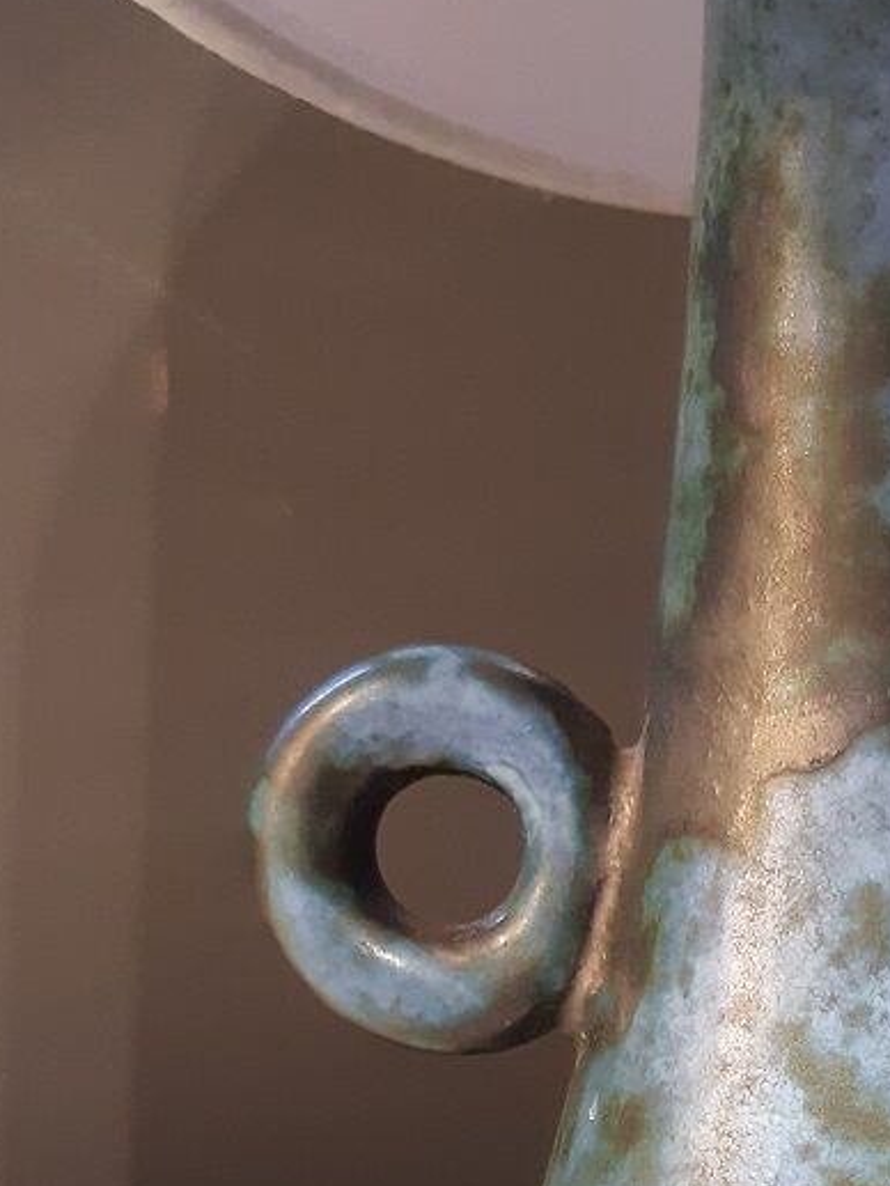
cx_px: 837
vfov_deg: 27.6
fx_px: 2296
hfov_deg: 21.4
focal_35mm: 67
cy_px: 1130
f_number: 1.7
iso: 250
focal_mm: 3.93
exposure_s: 1/50
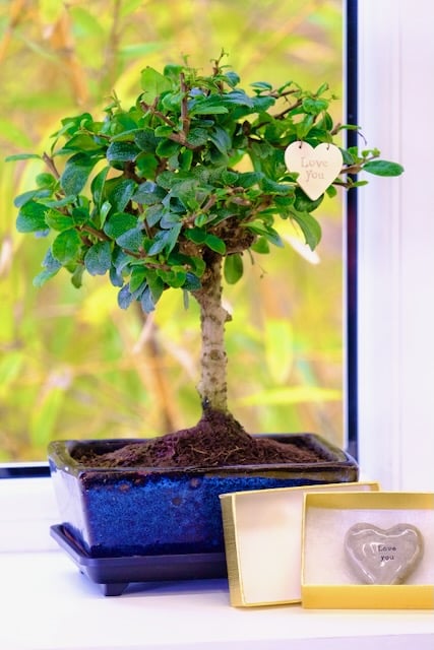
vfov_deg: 6.9
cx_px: 217
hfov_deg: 4.6
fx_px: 5422
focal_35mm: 300
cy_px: 325
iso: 2000
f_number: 4.8
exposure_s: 1/60
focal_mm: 200
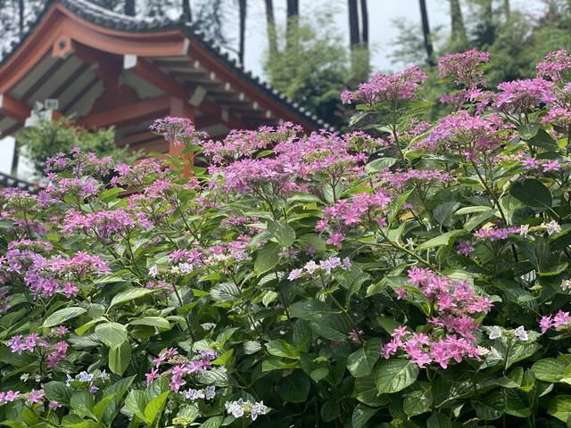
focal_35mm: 52
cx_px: 286
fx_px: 858
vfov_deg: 28.0
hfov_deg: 36.8
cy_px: 214
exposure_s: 1/527
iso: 20
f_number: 2
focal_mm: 6
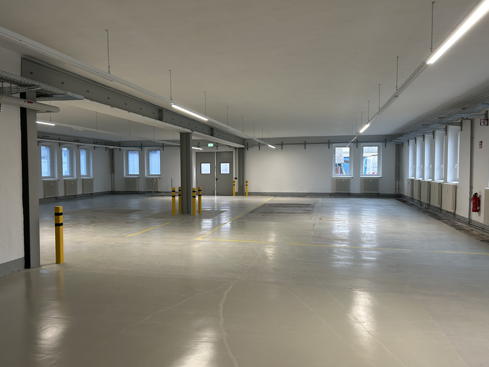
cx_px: 244
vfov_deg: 53.1
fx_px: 367
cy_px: 184
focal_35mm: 26
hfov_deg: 67.3
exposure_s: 1/100
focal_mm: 5.7
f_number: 1.5
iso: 80
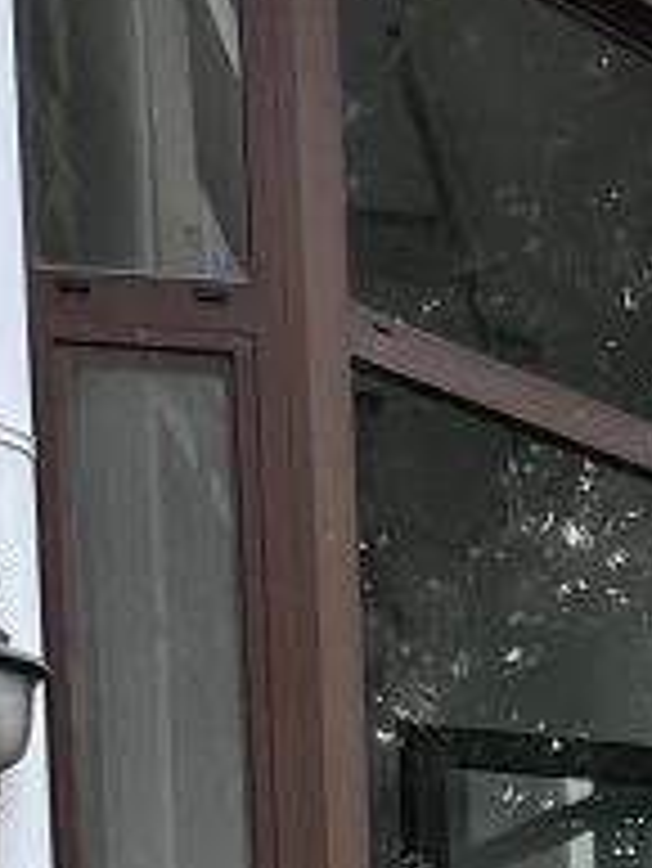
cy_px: 1691
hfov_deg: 13.2
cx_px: 1295
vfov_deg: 16.1
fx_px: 2433
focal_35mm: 97
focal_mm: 1.57
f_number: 1.8
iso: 32
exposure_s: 1/285
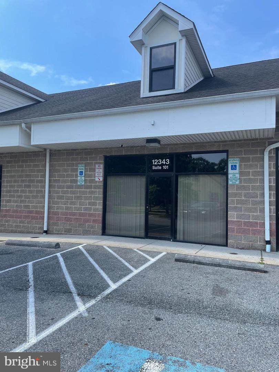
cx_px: 140
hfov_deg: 53.1
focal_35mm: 26
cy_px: 186
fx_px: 279
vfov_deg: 67.3
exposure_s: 1/1715
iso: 32
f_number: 1.6
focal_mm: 4.2
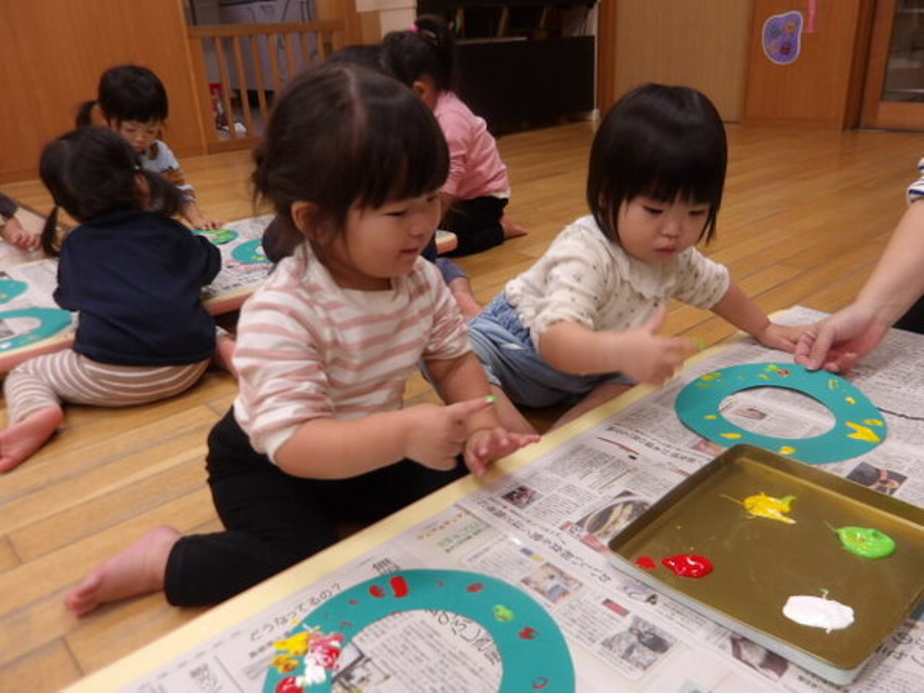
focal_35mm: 27
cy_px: 346
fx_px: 721
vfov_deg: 51.4
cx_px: 462
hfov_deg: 65.3
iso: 104
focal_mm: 4.9
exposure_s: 1/30
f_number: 3
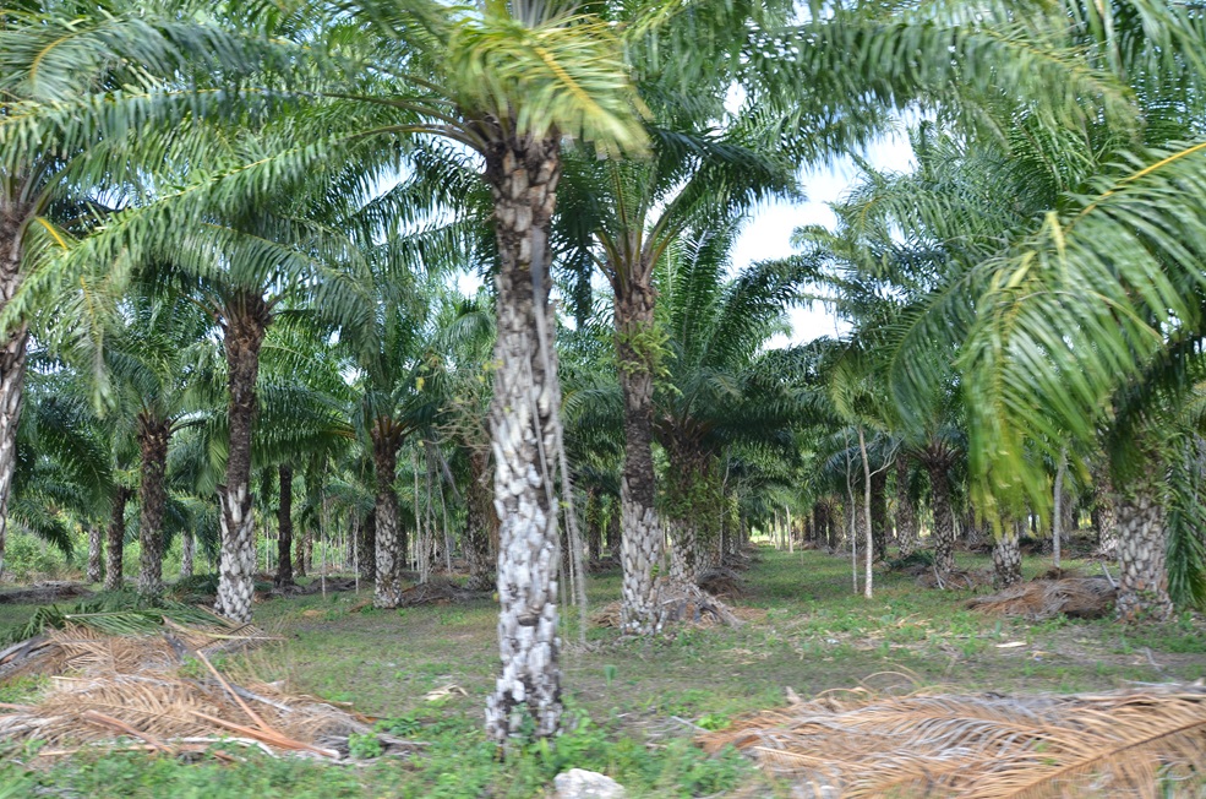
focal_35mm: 52
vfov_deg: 25.6
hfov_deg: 37.9
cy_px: 400
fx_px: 1755
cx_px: 603
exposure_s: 1/200
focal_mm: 35
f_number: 8
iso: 200
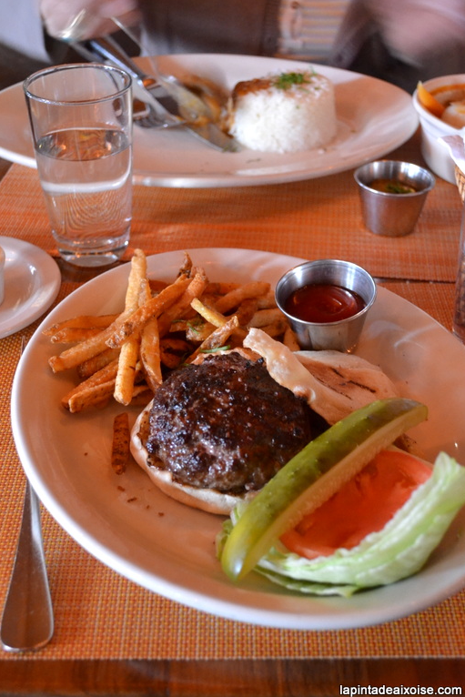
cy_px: 348
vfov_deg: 41.9
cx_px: 238
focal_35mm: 47
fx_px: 910
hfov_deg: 28.7
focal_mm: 30
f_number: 4.5
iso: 3200
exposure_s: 1/8
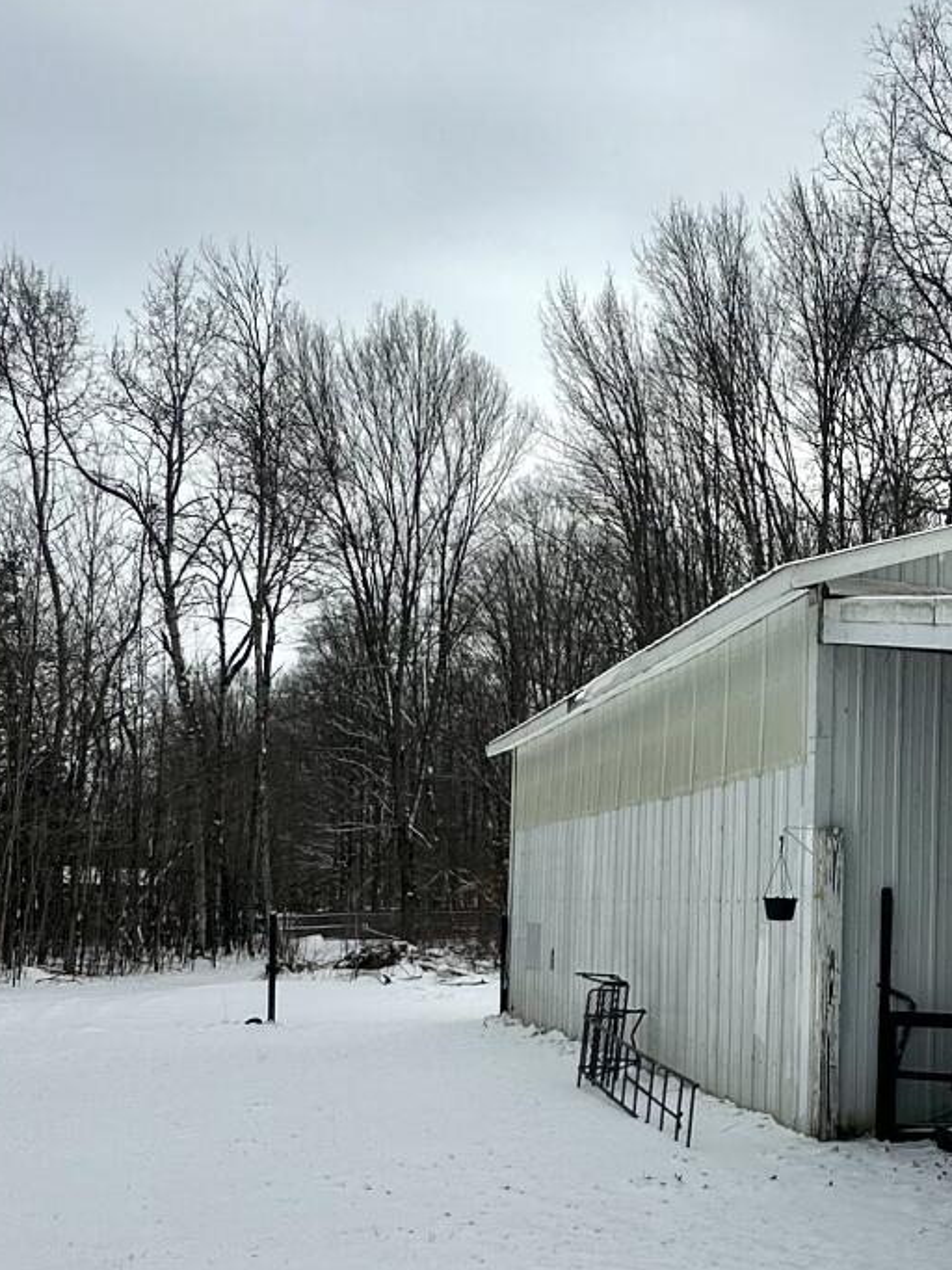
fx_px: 1504
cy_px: 885
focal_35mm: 41
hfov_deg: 33.5
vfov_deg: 44.8
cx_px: 835
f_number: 2.2
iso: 50
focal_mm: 2.22
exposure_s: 1/2618
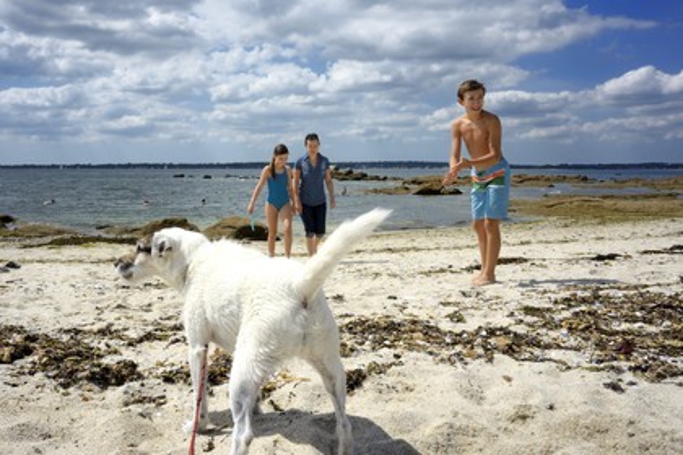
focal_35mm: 28
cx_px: 342
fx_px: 531
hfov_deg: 65.5
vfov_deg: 46.4
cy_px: 228
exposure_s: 1/400
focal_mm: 18.5
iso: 200
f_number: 14
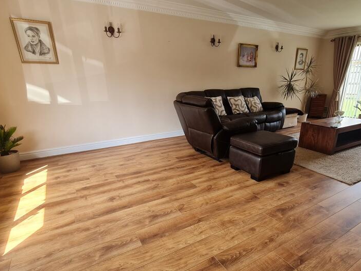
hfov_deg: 84.3
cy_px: 165
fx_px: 198
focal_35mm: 19
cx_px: 201
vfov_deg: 67.9
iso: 64
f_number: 2.2
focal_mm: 2.2
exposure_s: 1/100
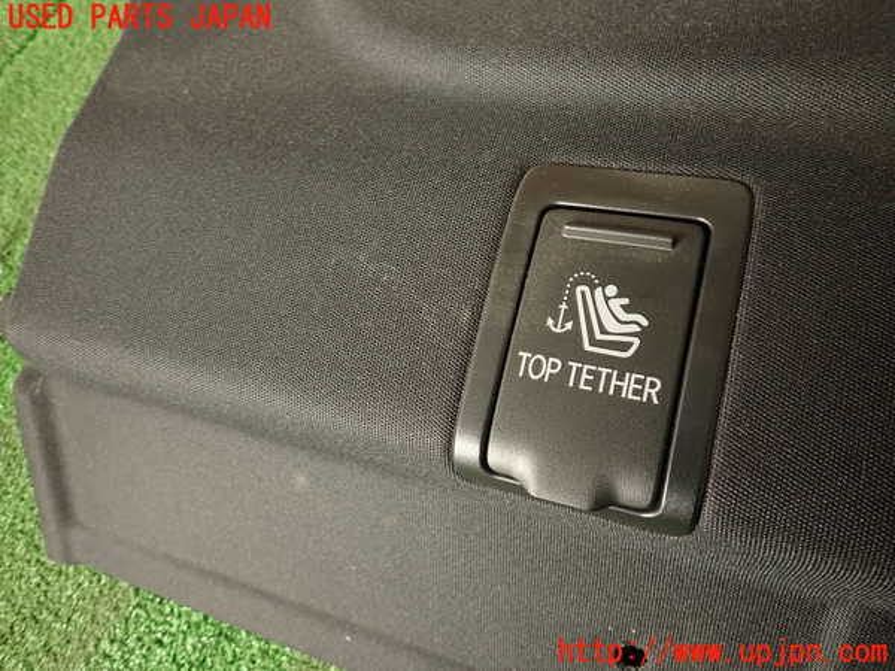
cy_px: 336
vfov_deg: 54.9
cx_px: 448
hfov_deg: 69.4
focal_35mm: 25
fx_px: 646
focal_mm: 4.5
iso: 200
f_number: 2
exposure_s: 1/60
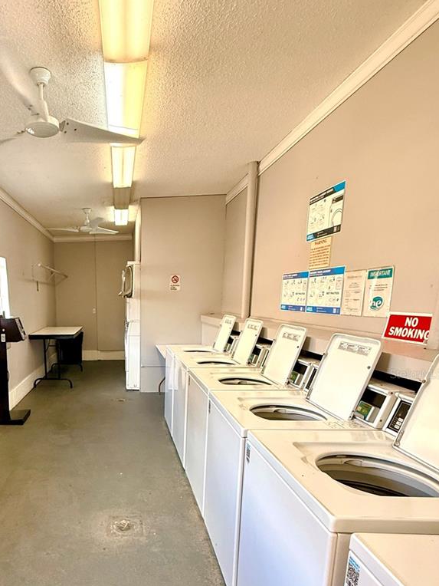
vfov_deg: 74.8
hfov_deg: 57.4
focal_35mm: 22
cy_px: 374
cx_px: 100
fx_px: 372
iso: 160
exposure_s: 1/99
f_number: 2.2
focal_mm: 2.22
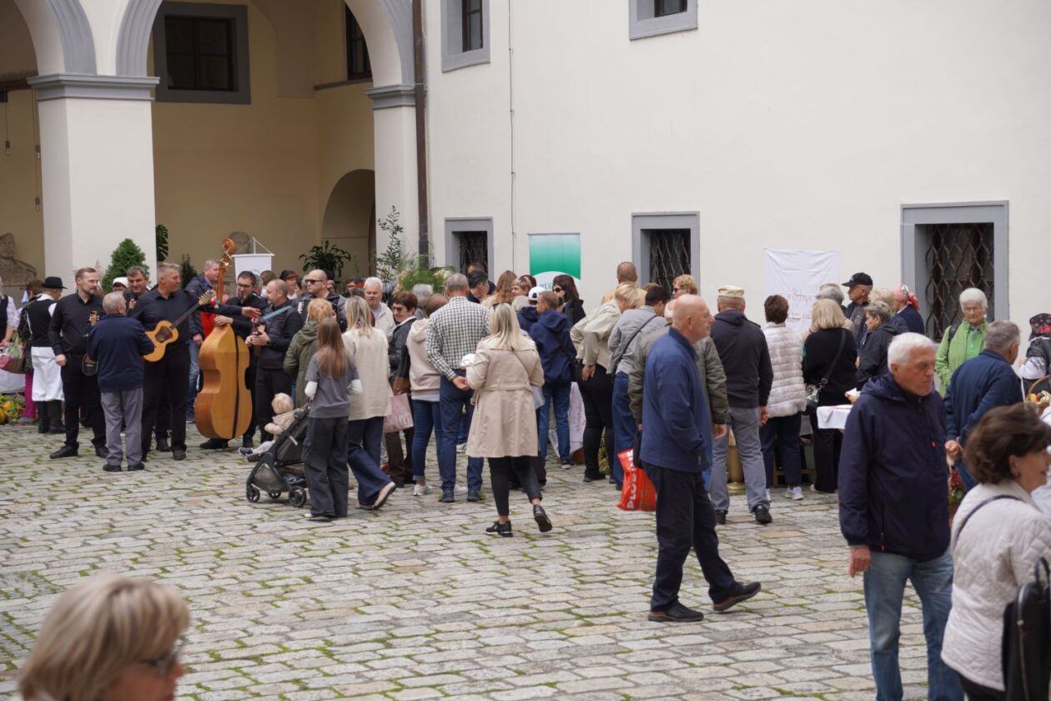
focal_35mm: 75
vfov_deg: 18.2
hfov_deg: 27.0
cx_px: 526
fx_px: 2189
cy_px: 350
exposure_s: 1/160
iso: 100
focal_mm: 50
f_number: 4
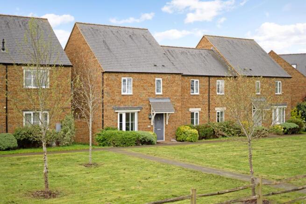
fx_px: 425
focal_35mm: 50
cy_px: 102
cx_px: 153
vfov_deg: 27.0
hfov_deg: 39.6
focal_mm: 50
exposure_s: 1/6400
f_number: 1.8
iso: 400
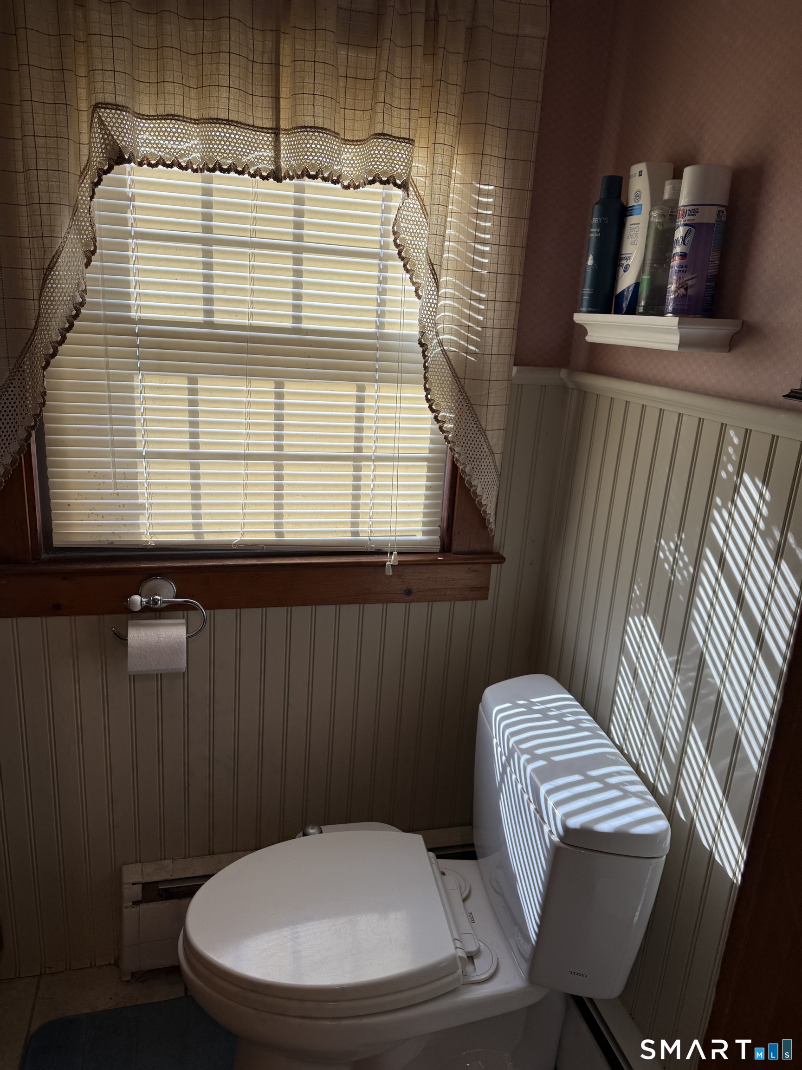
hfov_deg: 56.8
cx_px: 401
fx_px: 741
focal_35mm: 24
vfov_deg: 71.6
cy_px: 535
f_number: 1.78
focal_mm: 6.76
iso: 80
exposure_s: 1/330
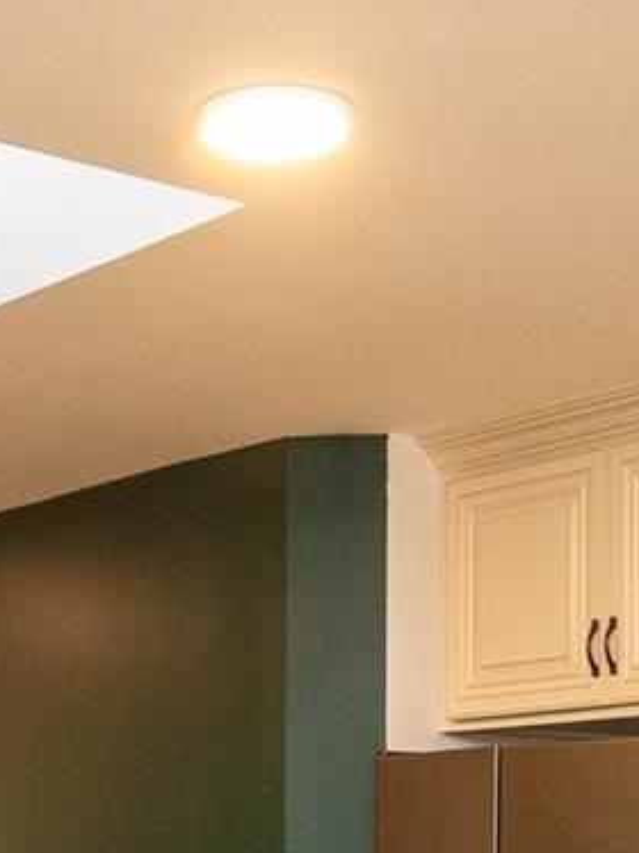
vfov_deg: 22.6
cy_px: 1040
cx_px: 354
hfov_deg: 18.6
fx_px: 1947
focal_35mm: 79
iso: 2200
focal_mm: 10
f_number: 5.6
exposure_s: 1/60
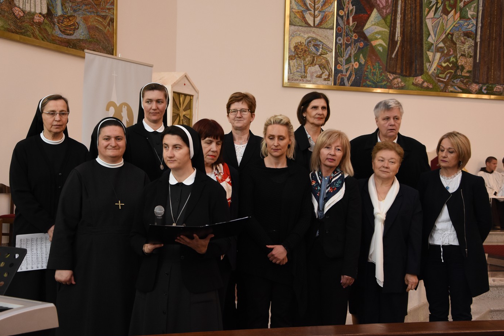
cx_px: 253
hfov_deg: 32.4
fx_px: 868
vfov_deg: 21.9
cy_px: 159
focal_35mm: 62
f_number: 5.6
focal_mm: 38
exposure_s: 1/50
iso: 1100
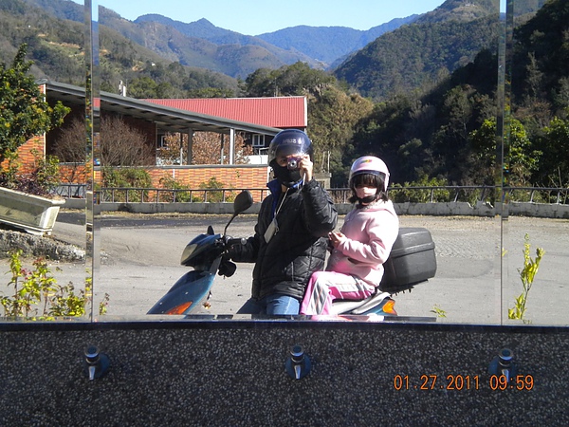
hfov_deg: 20.4
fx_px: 1578
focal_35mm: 96
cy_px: 214
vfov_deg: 15.4
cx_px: 284
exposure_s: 1/500
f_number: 5.7
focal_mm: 17.3
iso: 211
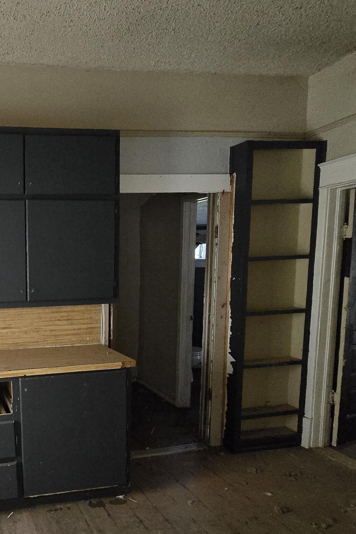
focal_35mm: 26
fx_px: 386
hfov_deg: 44.6
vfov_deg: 68.4
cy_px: 331
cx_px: 29
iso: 1600
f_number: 2.2
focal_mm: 2.2
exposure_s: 1/60
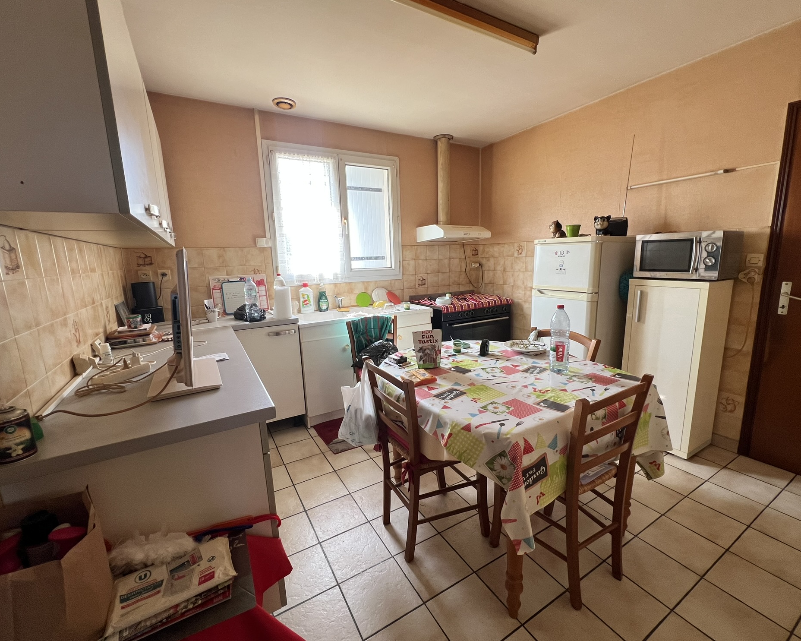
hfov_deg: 100.7
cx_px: 407
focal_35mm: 14
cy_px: 319
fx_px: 332
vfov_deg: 88.0
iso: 160
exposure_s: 1/99
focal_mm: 1.57
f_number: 1.8
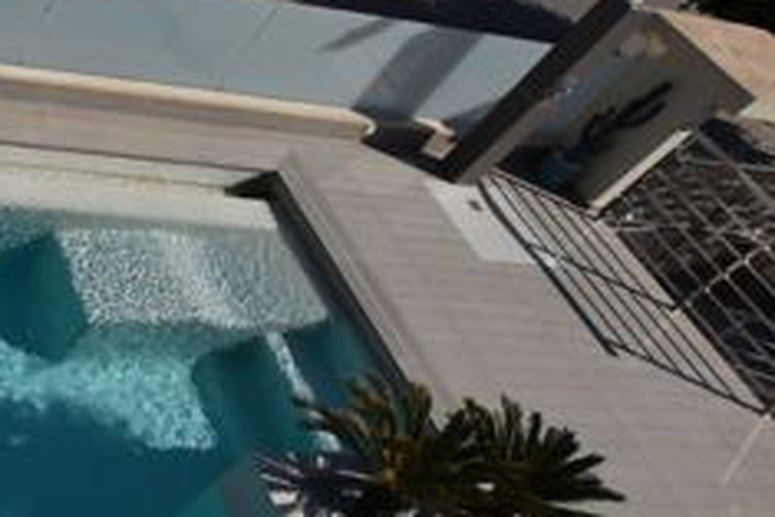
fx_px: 969
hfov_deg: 30.7
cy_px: 260
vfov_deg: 29.9
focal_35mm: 45
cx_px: -302
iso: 200
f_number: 10
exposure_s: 1/1000
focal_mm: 10
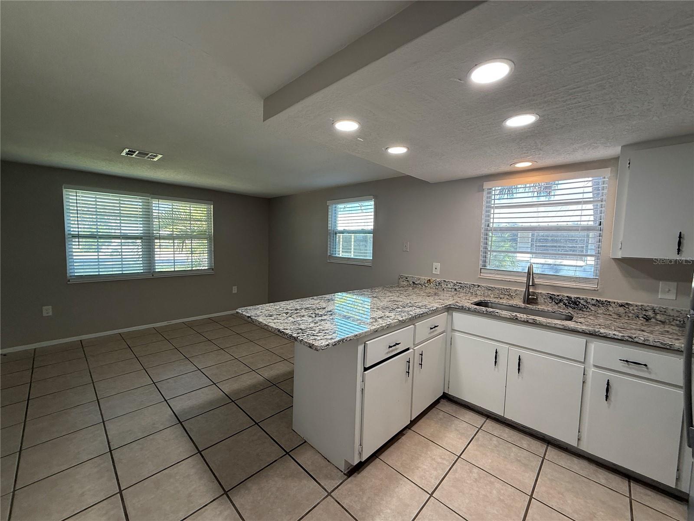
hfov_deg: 102.1
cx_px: 347
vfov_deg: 85.7
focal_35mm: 14
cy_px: 260
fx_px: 281
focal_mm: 2.22
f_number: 2.2
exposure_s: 1/120
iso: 160
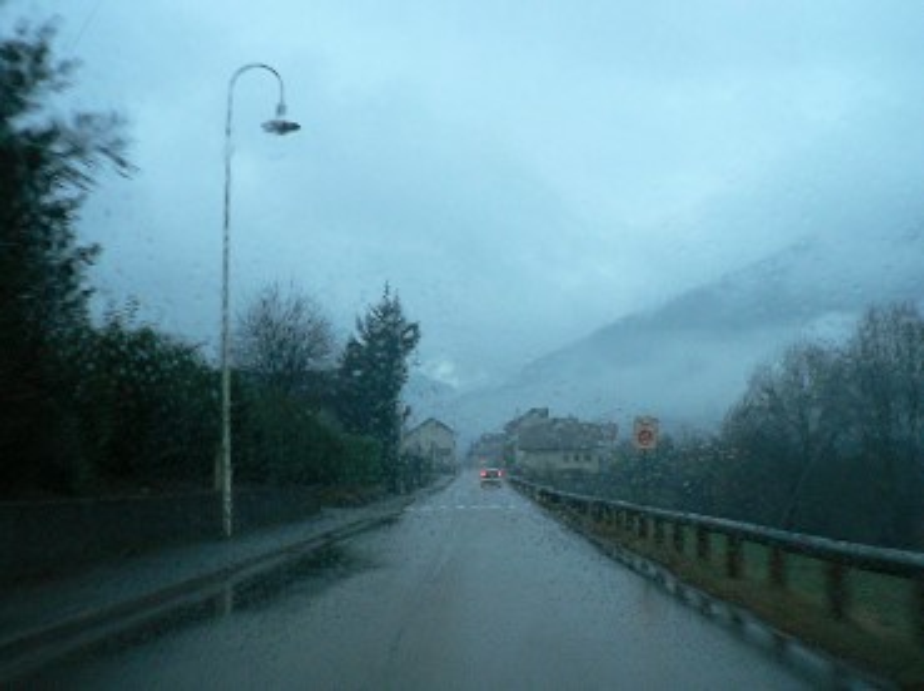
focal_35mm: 36
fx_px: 960
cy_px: 346
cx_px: 462
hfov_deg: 51.4
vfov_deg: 39.6
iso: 200
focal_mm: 6
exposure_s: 1/30
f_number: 2.8
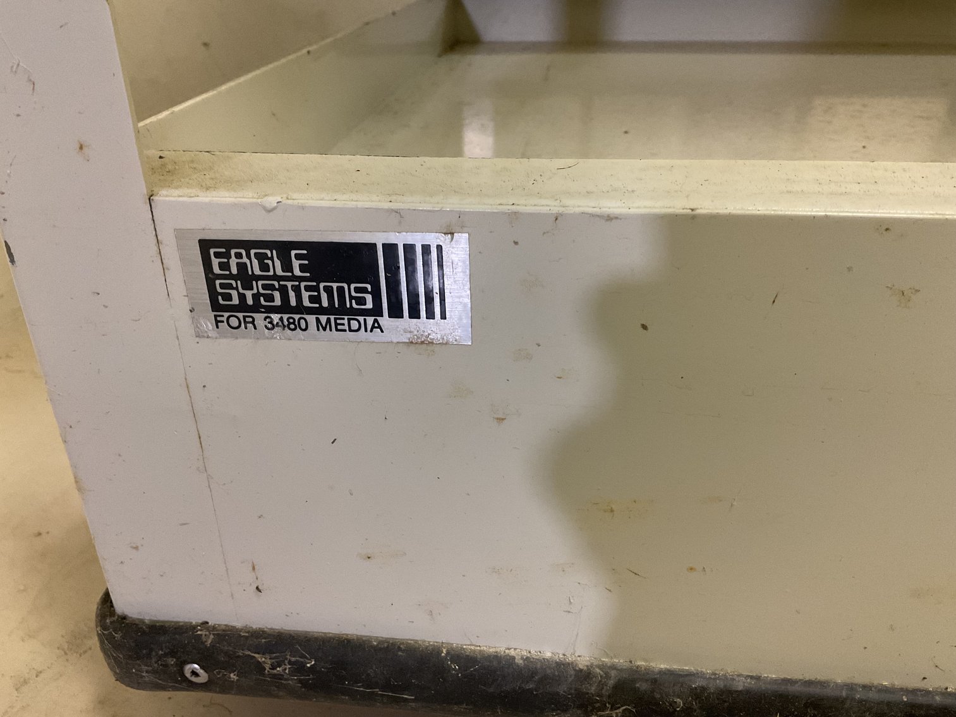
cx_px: 478
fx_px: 801
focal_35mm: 29
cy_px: 358
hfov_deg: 61.7
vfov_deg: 48.2
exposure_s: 1/60
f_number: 1.8
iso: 200
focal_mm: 3
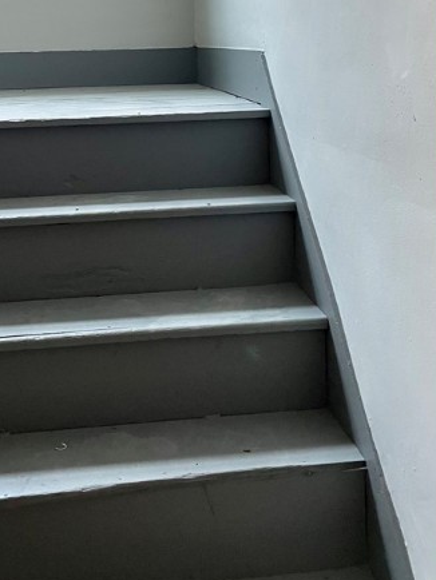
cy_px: 96
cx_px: 148
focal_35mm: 46
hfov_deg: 31.3
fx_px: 772
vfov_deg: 39.2
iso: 125
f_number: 1.6
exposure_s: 1/83
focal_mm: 4.2
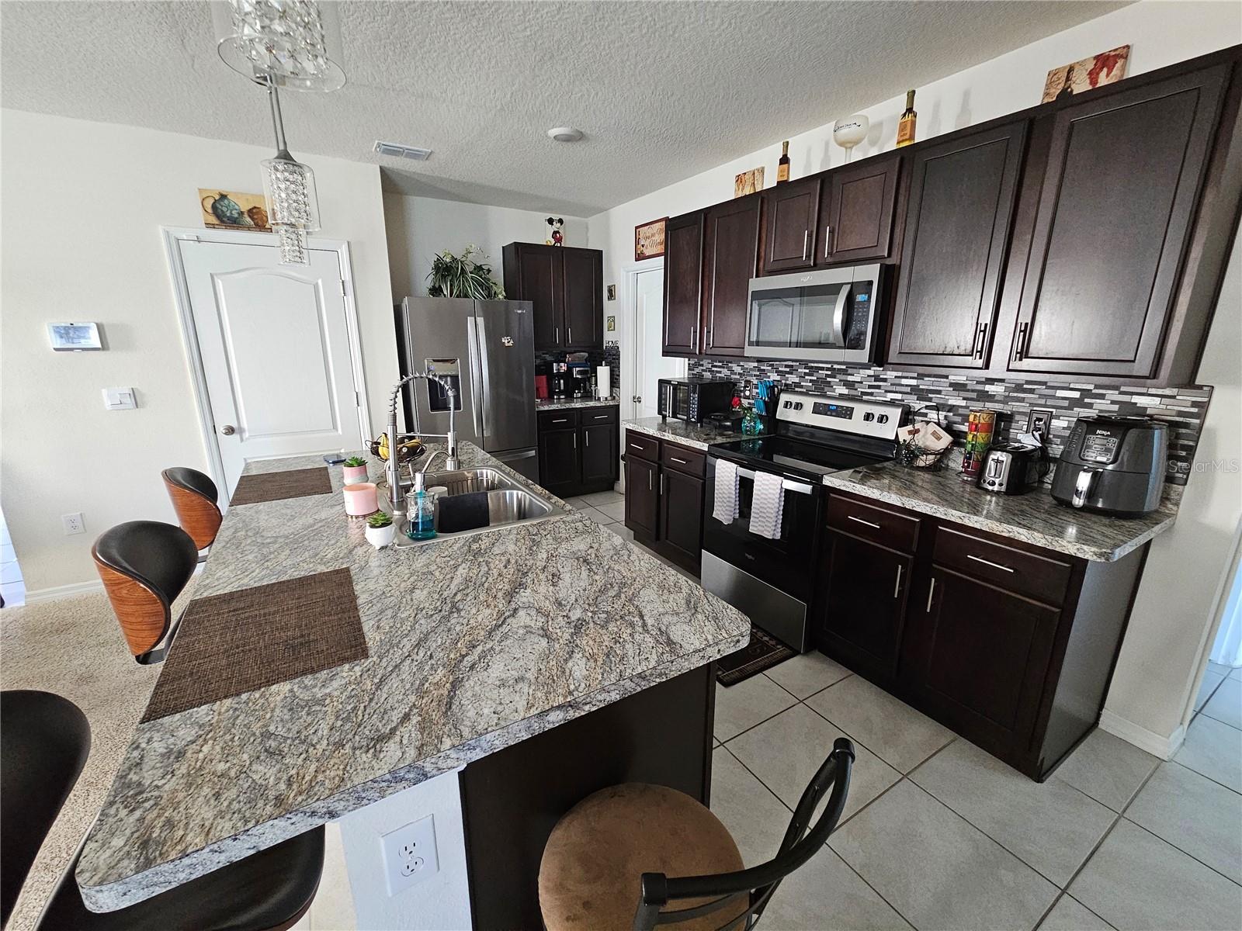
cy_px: 466
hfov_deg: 106.2
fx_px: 466
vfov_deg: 89.9
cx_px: 621
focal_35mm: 13
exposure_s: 1/30
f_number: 2.2
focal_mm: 2.2
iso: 640
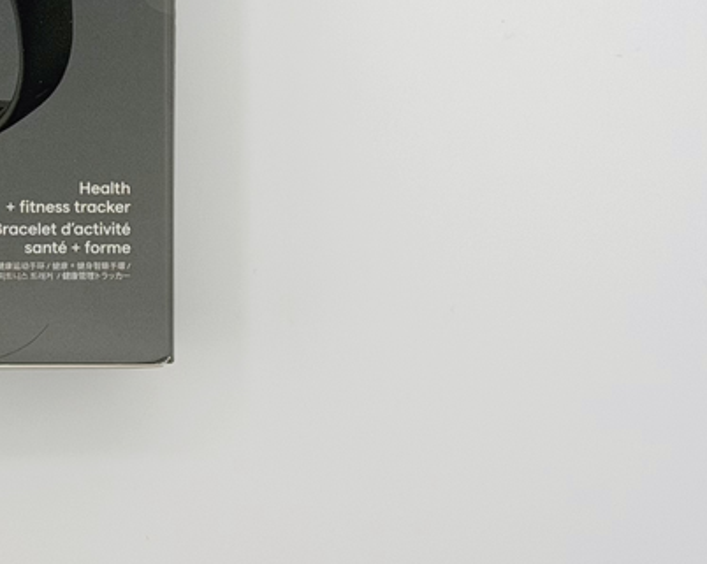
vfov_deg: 12.0
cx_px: -37
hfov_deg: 15.0
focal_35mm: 126
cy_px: -79
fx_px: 2635
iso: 64
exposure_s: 1/371
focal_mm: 6.76
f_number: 1.78
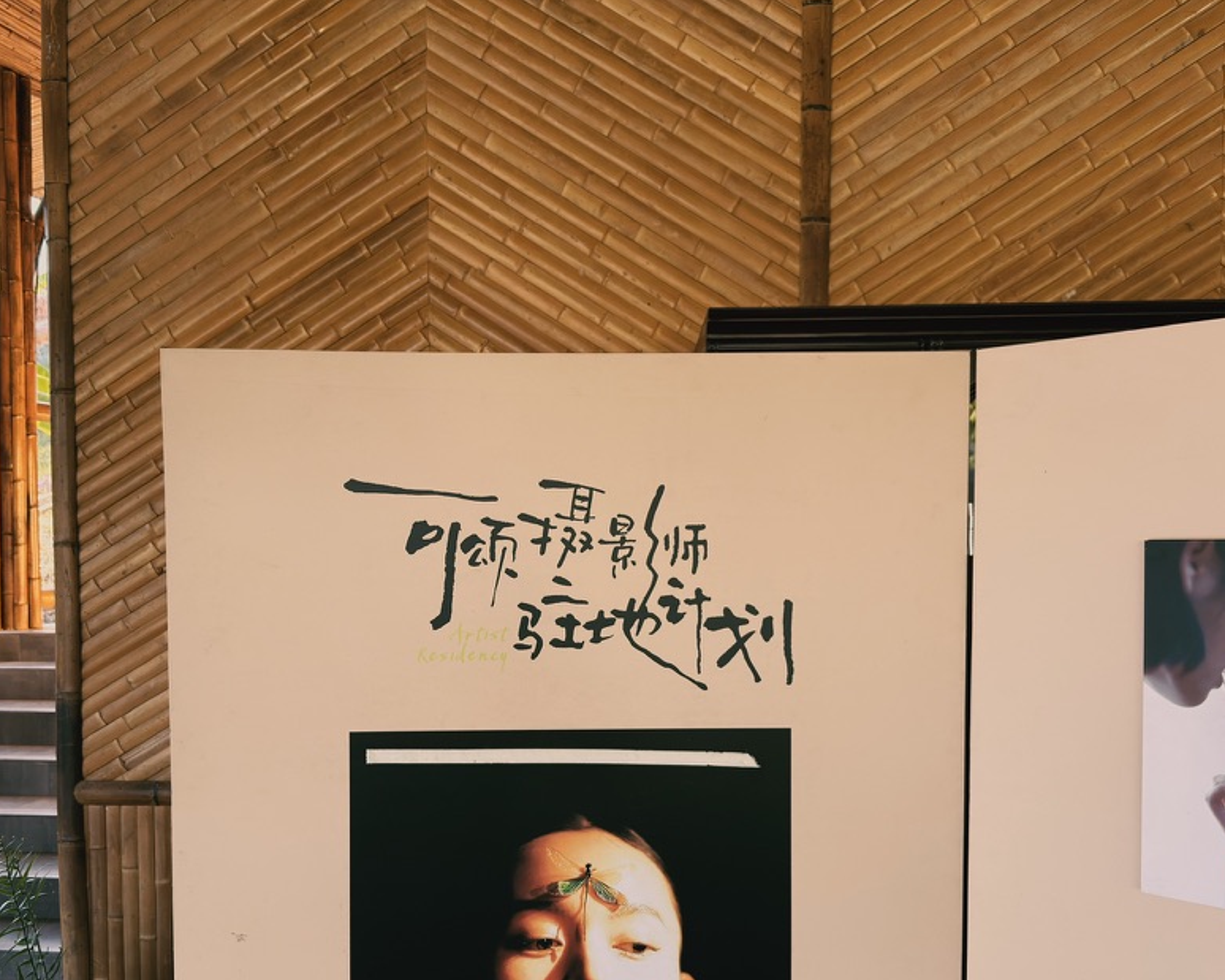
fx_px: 1124
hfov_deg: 57.0
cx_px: 529
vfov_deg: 46.8
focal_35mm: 31
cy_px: 602
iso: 100
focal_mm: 6.76
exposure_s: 1/178
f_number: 1.78
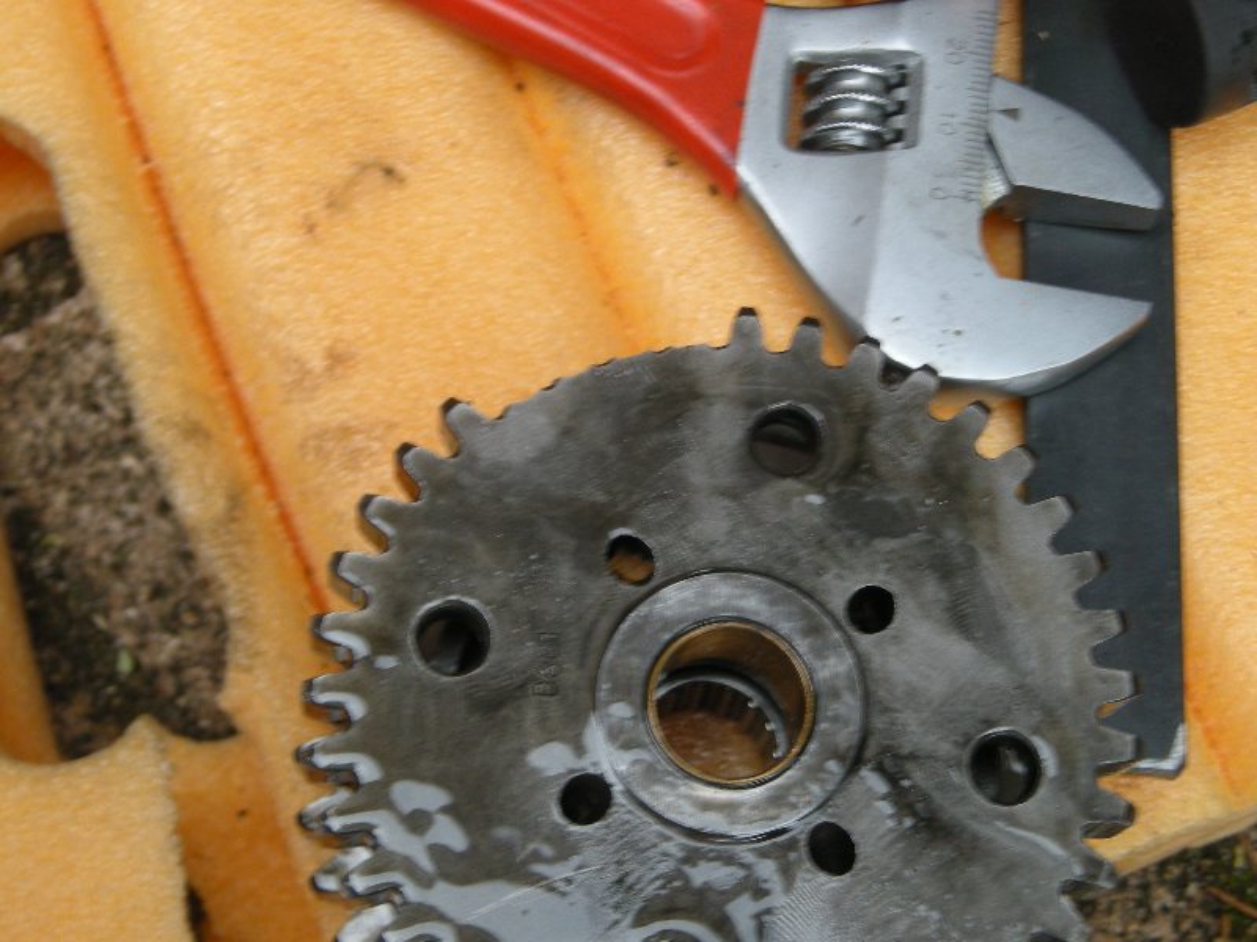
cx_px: 628
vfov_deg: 19.4
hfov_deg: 25.7
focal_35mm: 76
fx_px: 2760
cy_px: 471
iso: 90
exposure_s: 1/59.2
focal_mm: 12.3
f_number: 3.9
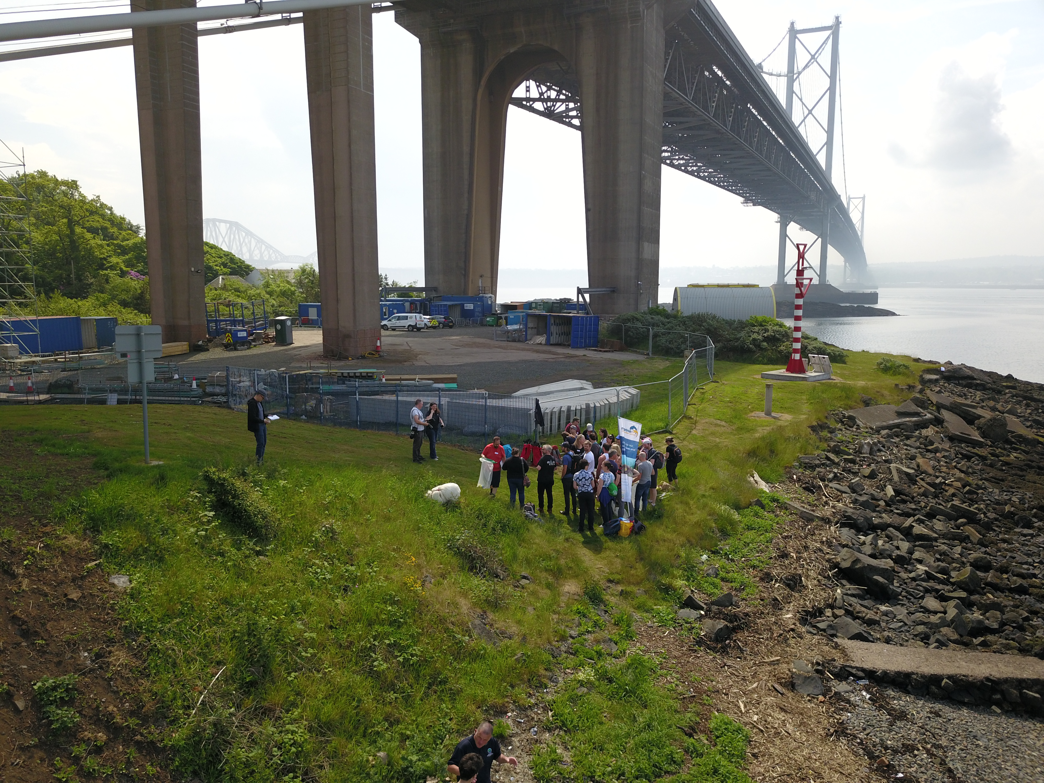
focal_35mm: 26
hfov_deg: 67.3
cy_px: 392
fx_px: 784
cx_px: 522
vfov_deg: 53.1
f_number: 2.2
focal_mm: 4.7
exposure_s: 1/834
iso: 100
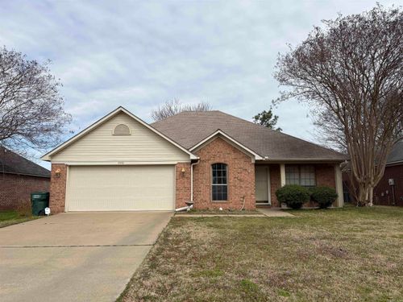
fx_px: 303
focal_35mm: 26
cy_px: 151
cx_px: 202
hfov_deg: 67.3
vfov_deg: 53.1
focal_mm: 5.96
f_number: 1.6
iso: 50
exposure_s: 1/4608
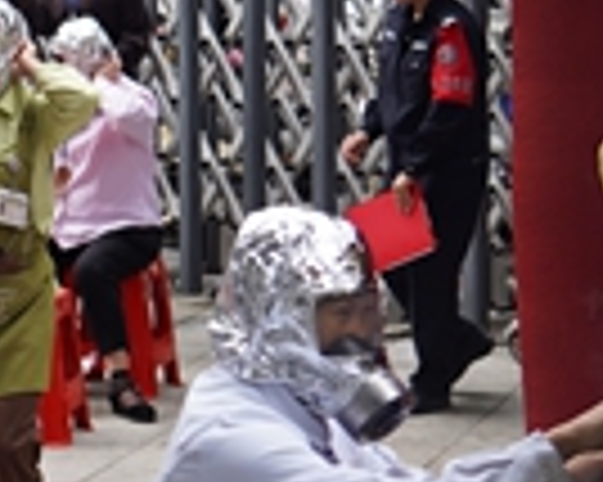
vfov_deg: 8.3
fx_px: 3335
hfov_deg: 10.0
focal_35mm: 187
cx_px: -333
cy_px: 198
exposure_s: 1/160
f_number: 4
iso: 100
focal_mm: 37
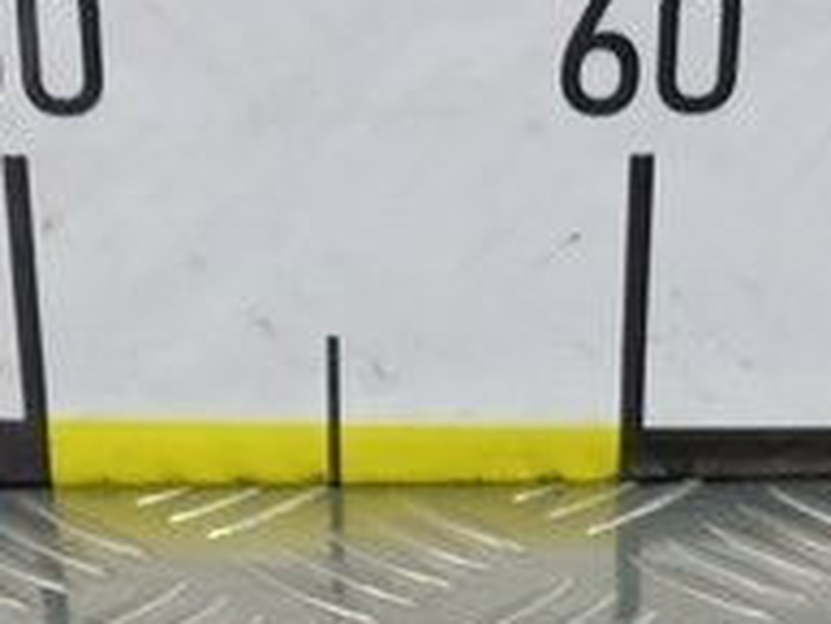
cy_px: 1571
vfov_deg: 10.3
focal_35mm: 122
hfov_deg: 16.1
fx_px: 2931
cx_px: 482
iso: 130
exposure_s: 1/50
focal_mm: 4.11
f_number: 1.6
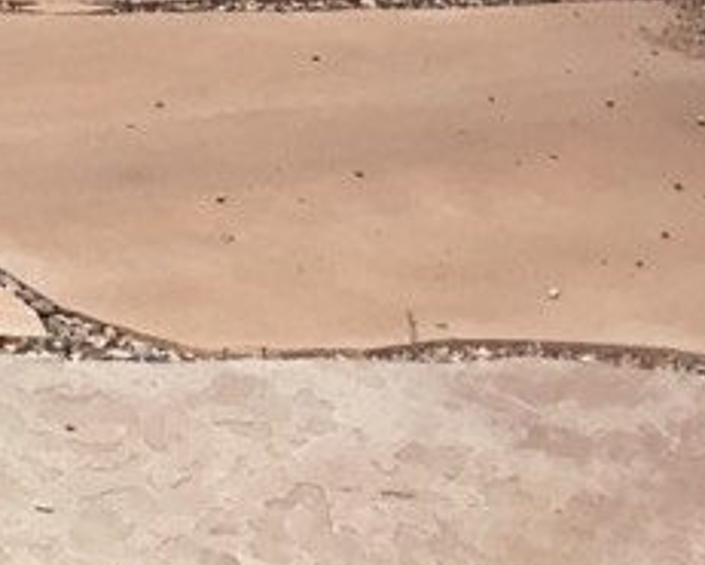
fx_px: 4091
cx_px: -757
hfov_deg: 9.2
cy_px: -586
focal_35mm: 196
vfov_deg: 7.6
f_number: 2.2
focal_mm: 4.15
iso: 25
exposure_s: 1/635
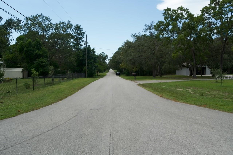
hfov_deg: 61.9
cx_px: 116
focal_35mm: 30
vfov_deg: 43.6
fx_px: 194
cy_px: 78
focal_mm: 20
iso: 100
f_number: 8
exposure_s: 1/100
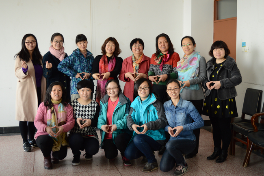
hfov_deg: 47.9
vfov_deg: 33.0
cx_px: 132
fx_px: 297
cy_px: 88
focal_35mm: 40
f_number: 4
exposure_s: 1/40
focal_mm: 27
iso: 250
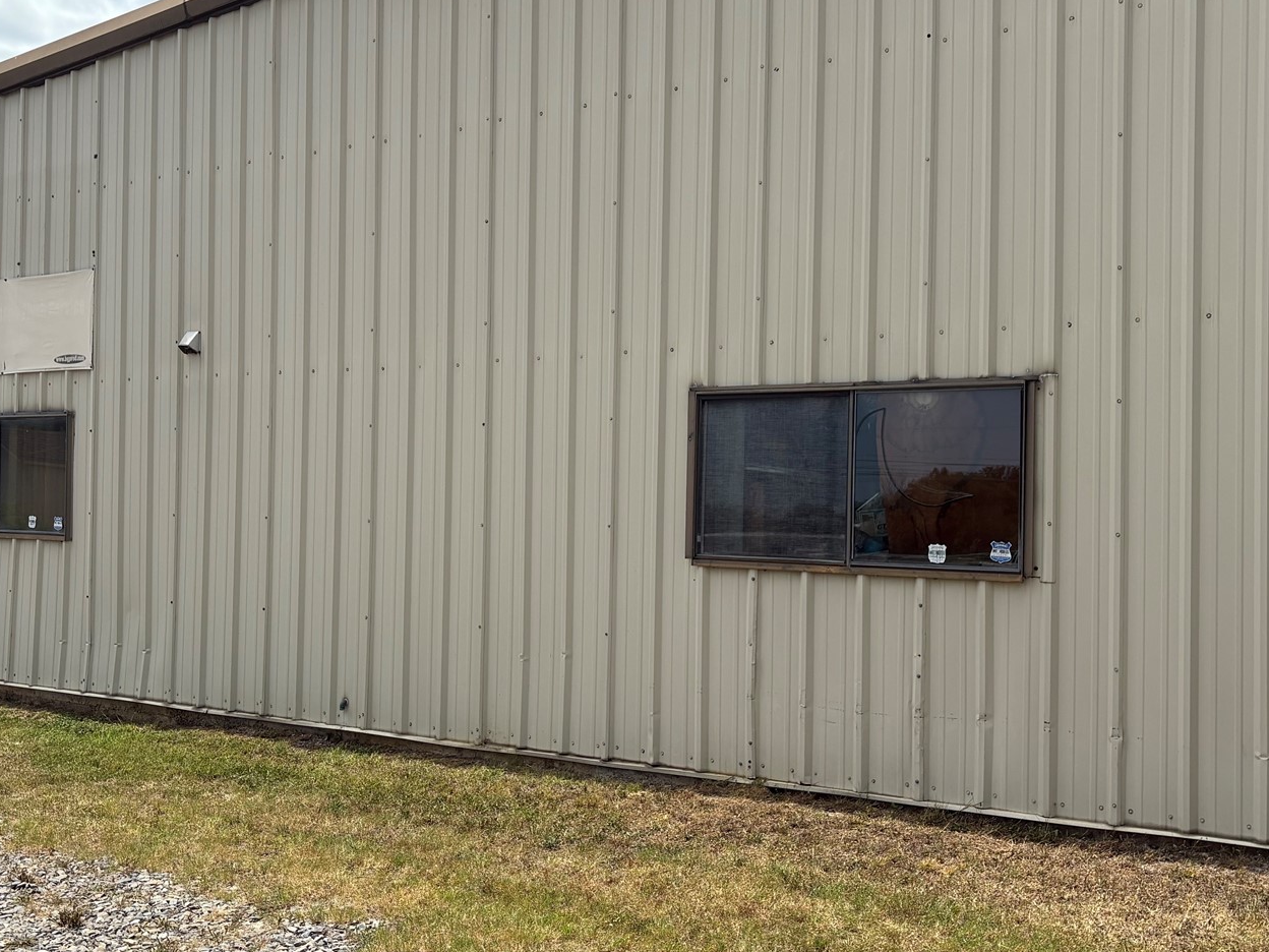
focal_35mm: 40
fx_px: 1466
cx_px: 588
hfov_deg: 46.8
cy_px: 466
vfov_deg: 36.0
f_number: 1.6
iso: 50
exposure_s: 1/4329
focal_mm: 5.96
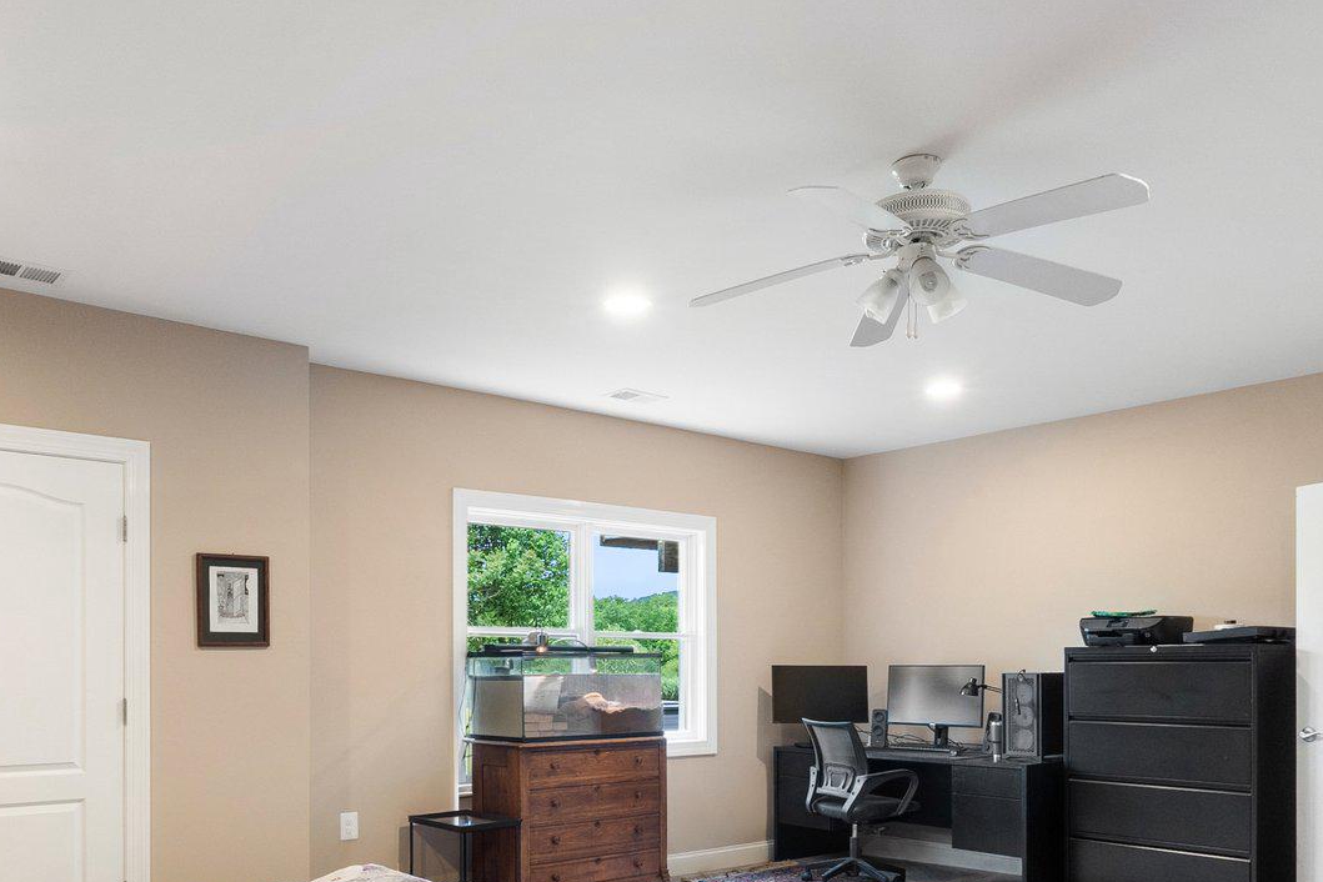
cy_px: 730
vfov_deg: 42.5
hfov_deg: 63.4
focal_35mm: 29
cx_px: 566
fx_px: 1066
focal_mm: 10
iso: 640
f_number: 8
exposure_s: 1/3
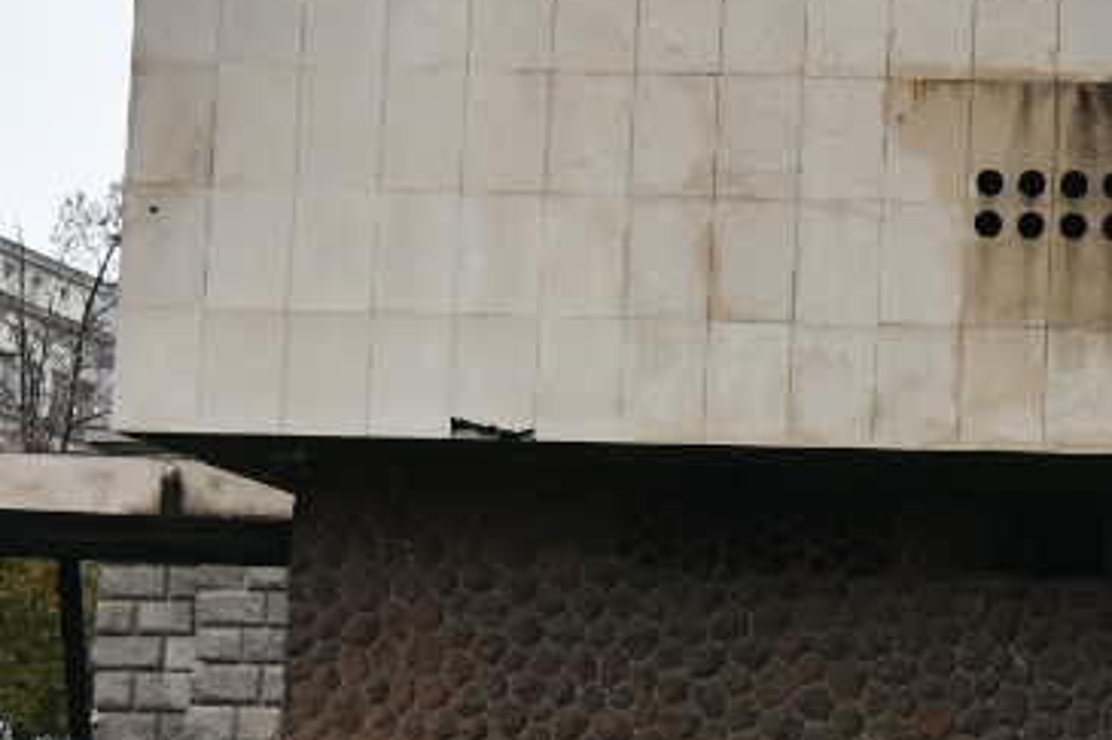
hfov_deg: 13.6
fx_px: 4384
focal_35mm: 142
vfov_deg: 9.6
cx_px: 1688
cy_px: 673
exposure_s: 1/1000
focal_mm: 32
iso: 800
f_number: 6.3
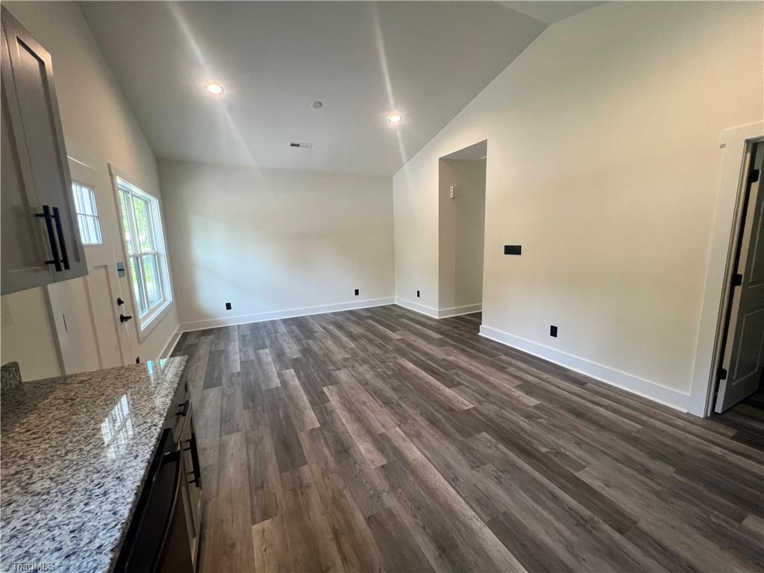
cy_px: 286
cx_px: 382
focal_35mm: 13
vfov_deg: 89.9
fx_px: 287
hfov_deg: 106.2
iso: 200
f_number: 1.8
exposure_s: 1/100
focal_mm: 1.57
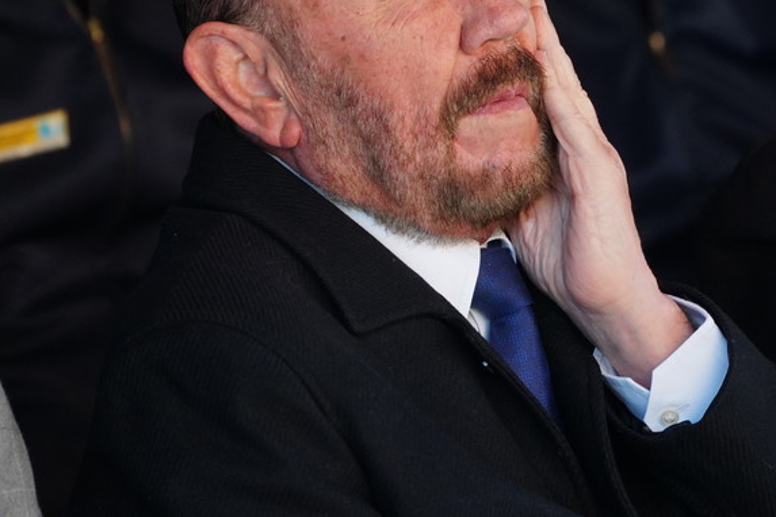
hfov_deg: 2.6
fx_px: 16920
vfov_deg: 1.8
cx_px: 431
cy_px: 61
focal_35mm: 785
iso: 2000
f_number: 5.6
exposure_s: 1/640
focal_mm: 400
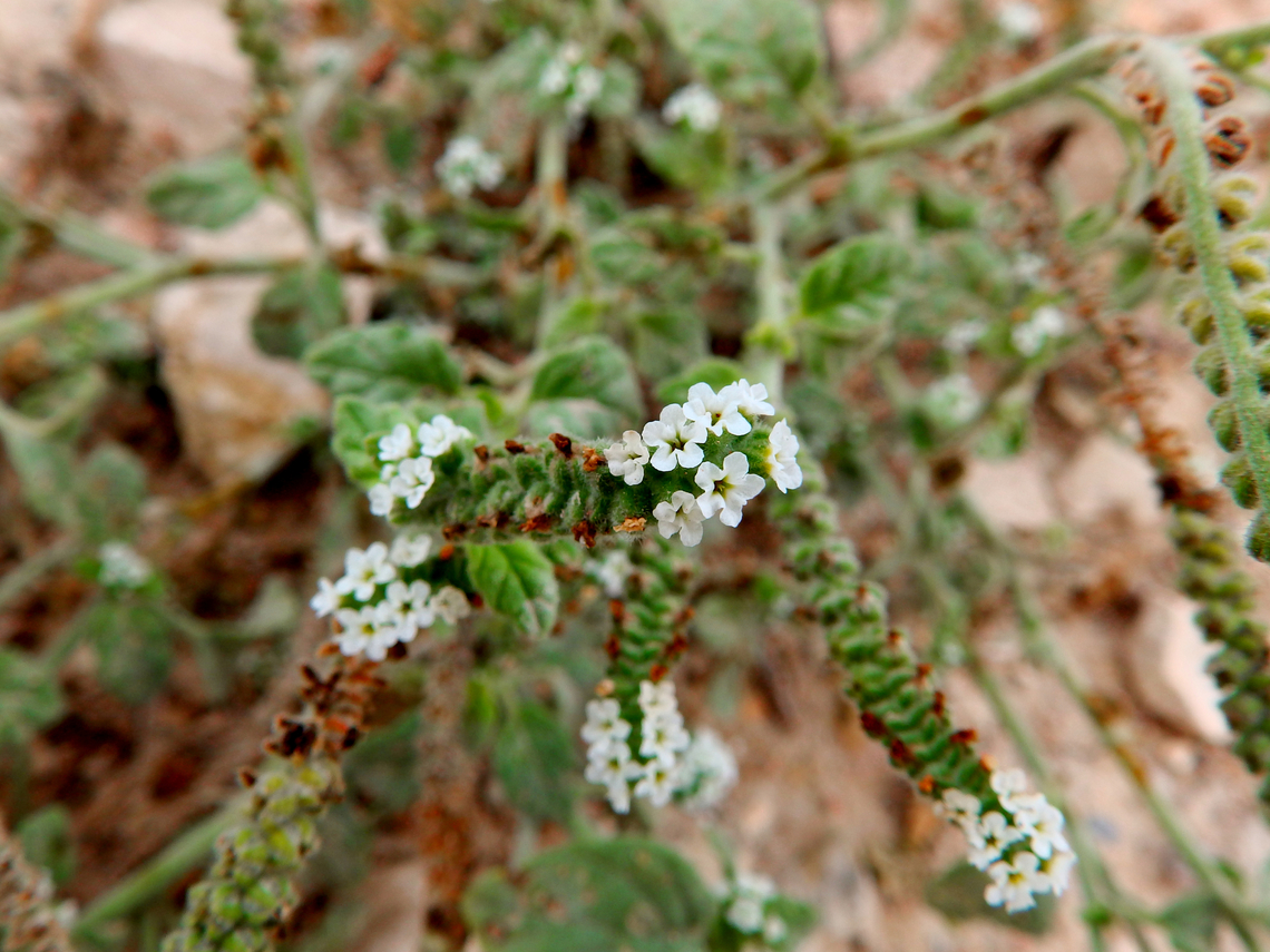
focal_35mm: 32
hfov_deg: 56.8
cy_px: 476
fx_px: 1174
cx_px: 635
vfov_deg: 44.2
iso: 80
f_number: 4
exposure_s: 1/125
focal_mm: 5.7
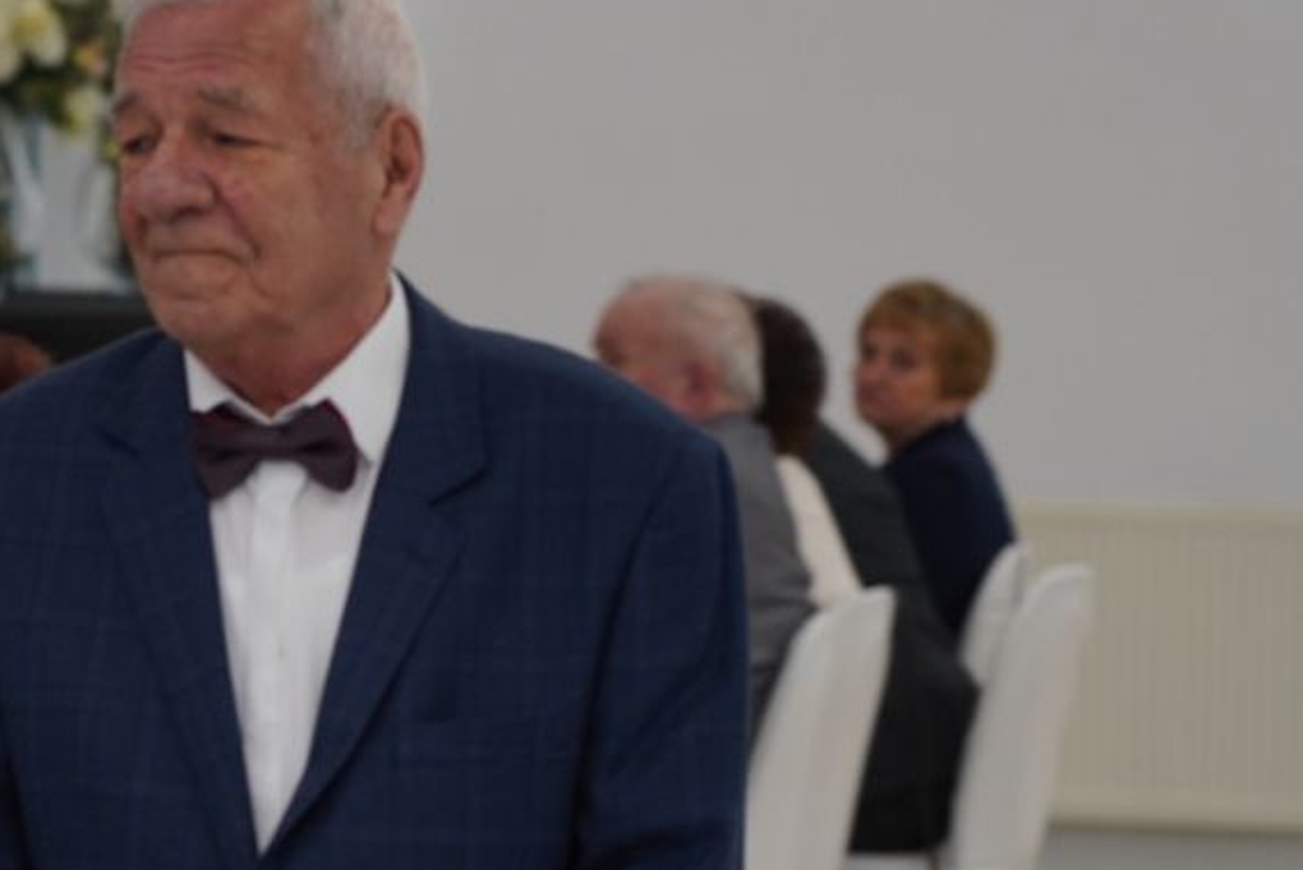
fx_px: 8727
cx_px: 166
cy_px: 648
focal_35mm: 241
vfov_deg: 5.7
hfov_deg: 8.5
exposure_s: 1/125
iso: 1000
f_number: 4
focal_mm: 105
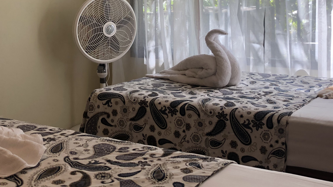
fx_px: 477
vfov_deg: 21.6
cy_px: 8
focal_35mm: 54
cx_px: 124
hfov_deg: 38.2
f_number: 1.8
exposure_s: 1/120
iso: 32
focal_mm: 4
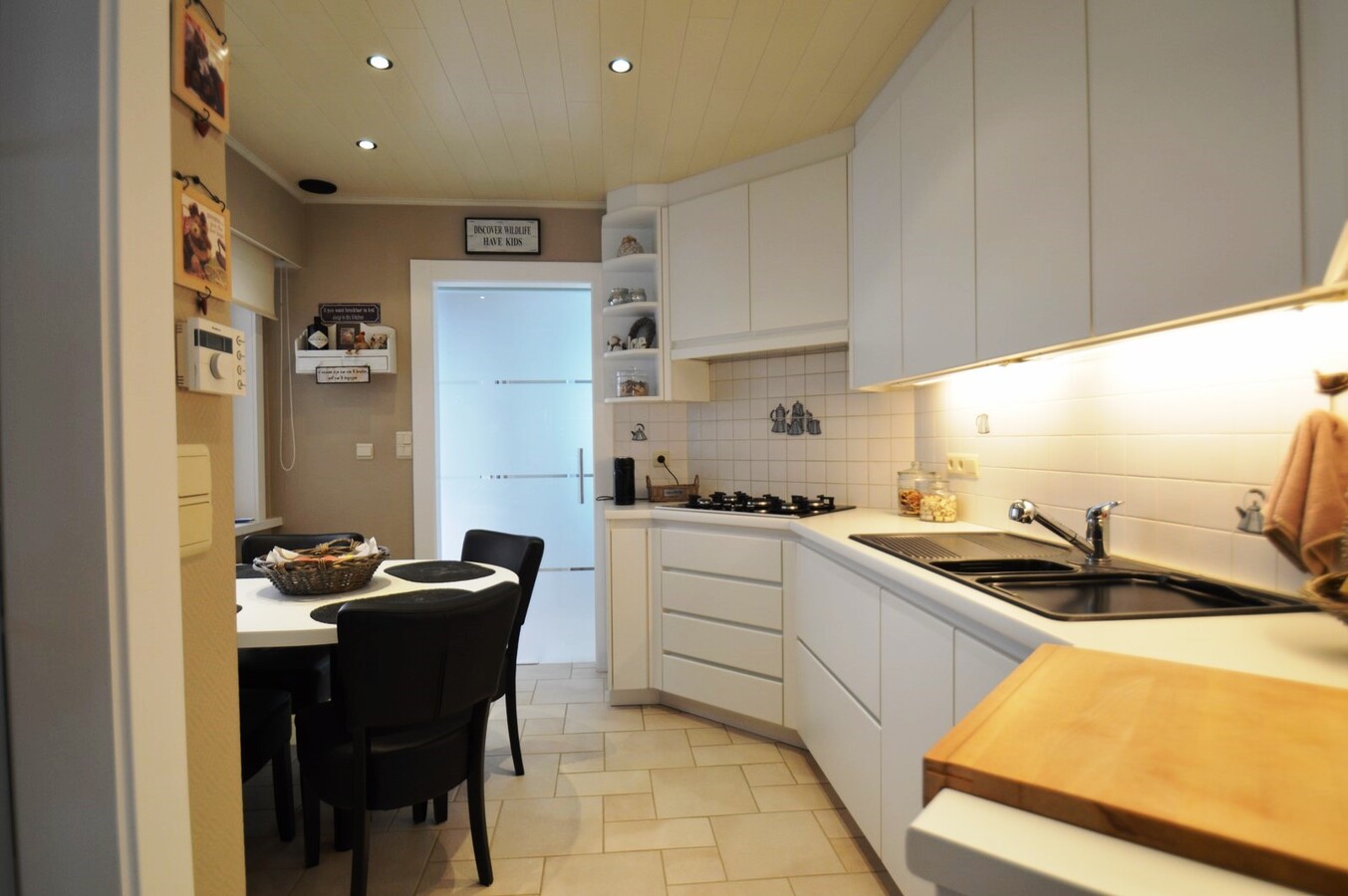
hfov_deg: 90.0
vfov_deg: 67.3
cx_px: 674
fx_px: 673
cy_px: 448
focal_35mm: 18
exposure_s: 1/60
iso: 400
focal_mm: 12
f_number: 4
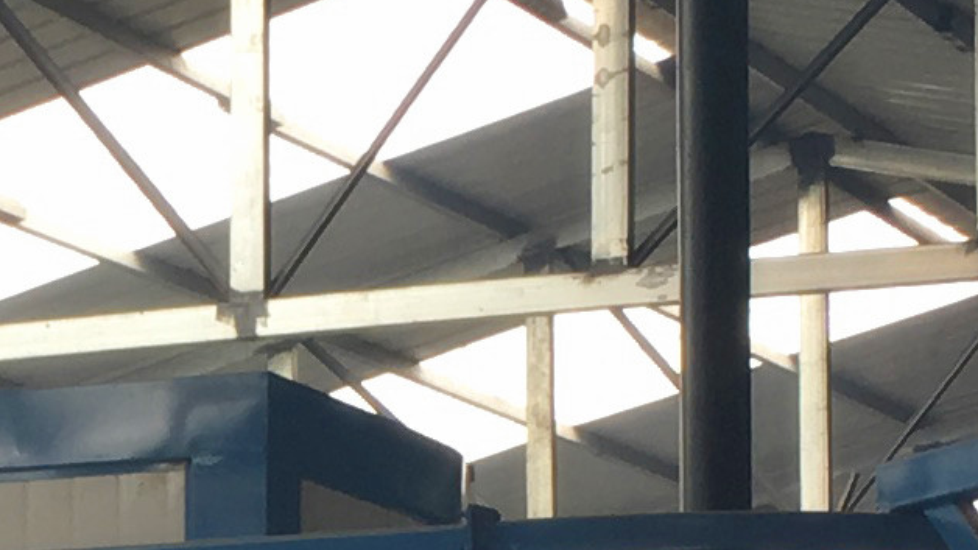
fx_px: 5263
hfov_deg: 10.5
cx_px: -176
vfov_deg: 5.9
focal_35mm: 203
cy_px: 975
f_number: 2.2
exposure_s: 1/100
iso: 25
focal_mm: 4.15
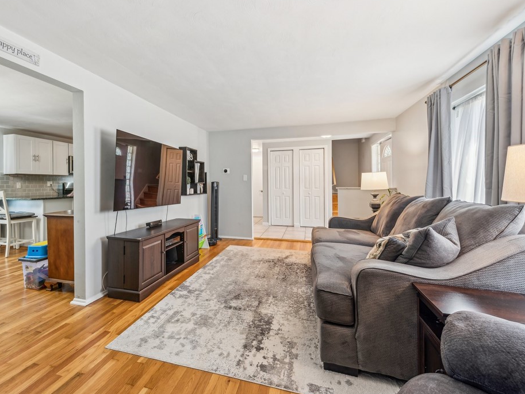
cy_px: 200
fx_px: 243
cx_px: 223
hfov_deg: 93.8
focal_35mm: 16
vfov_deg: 78.1
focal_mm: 14
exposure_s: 1/2.5
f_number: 11
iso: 80
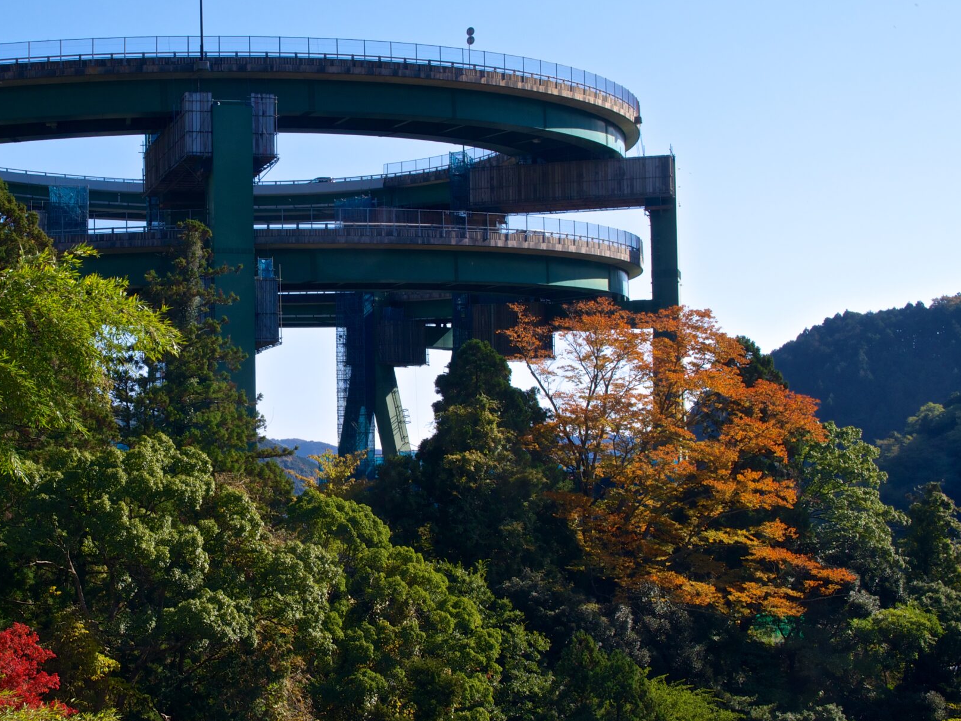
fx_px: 1944
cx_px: 251
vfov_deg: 21.0
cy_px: 367
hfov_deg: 27.4
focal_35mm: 70
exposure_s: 1/160
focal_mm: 31
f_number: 11
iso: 200
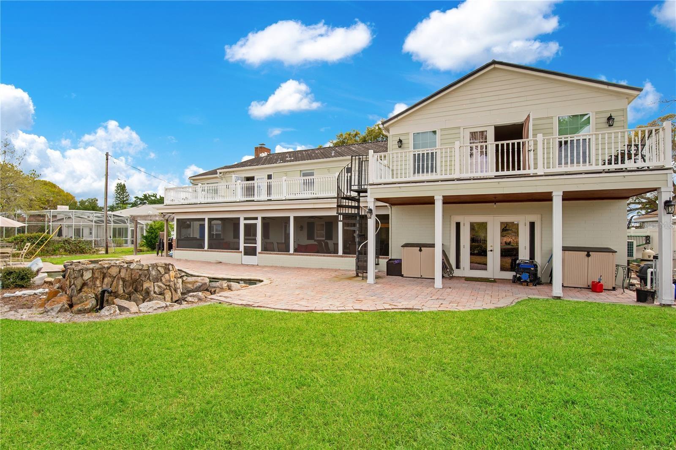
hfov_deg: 96.7
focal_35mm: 16
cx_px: 338
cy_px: 225
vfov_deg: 73.7
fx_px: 300
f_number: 8
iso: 100
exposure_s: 1/125
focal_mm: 16
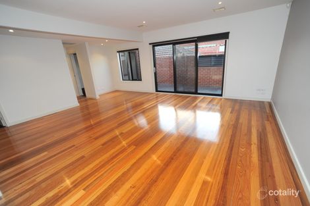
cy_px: 103
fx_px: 129
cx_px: 155
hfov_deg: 100.4
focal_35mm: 15
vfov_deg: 77.3
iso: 400
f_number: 5.6
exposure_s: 1/25
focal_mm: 15
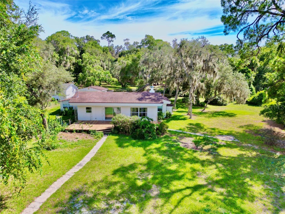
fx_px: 198
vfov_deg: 56.8
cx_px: 142
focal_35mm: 24
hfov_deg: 71.6
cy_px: 107
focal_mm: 6.72
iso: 100
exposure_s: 1/2000
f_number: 1.7
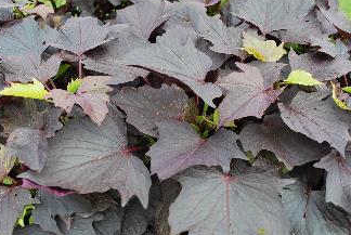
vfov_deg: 36.0
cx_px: 169
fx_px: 361
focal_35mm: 37
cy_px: 105
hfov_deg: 51.8
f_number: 5.6
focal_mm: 20
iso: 200
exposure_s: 1/60
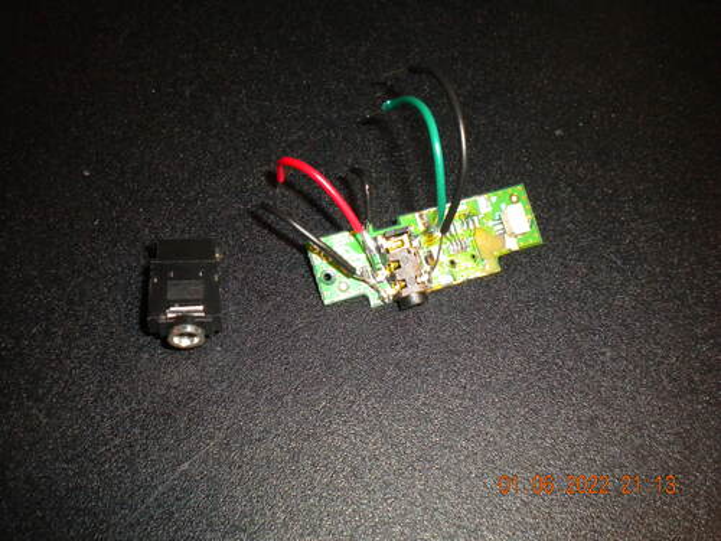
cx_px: 360
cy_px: 270
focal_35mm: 41
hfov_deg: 45.8
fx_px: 854
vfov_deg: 35.1
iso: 400
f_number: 4.9
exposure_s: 1/30
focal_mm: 7.4
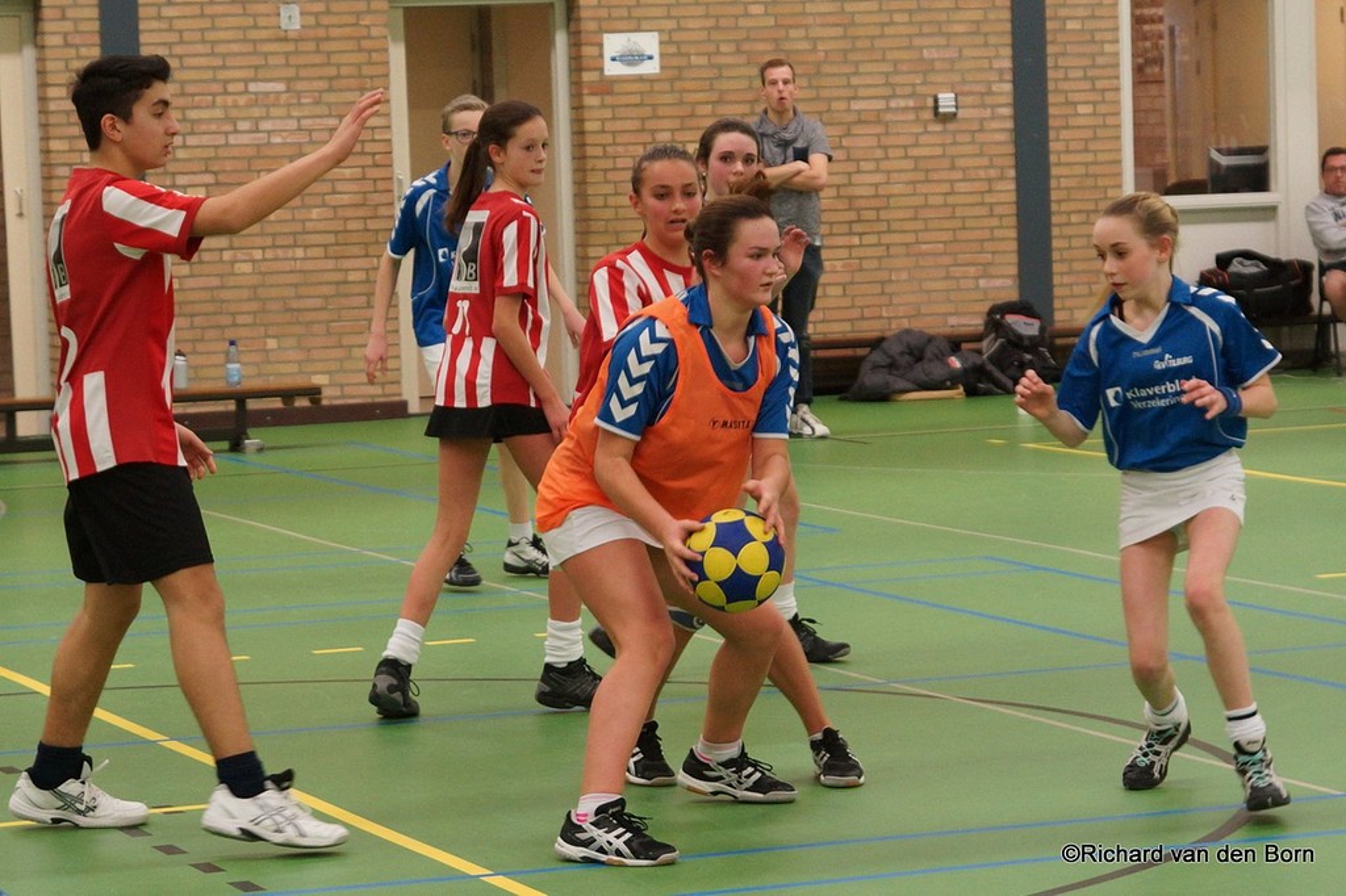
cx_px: 673
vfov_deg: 18.2
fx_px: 2803
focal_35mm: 75
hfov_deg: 27.0
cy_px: 448
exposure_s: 1/200
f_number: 2.8
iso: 800
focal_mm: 50
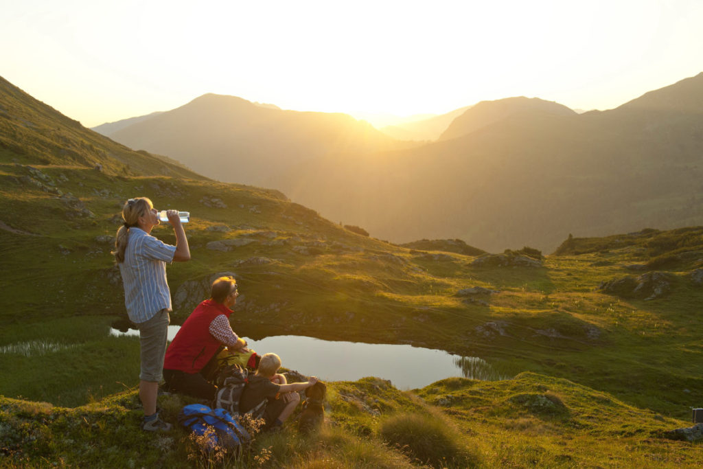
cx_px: 352
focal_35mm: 35
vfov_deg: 37.9
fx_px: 684
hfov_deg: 54.4
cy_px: 234
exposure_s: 1/400
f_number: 8
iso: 400
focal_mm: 35
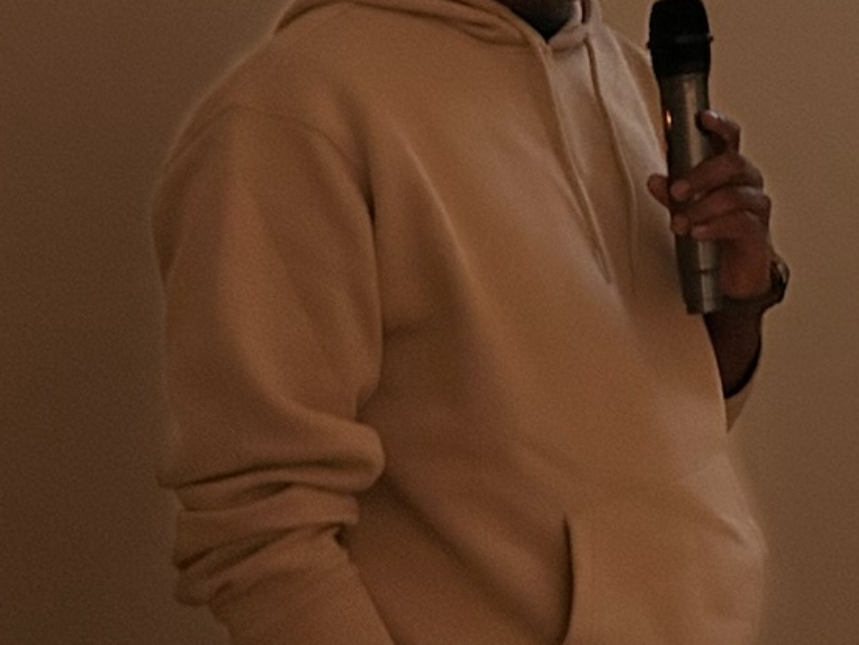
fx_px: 2408
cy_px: -196
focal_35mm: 97
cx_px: 1131
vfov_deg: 14.6
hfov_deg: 18.7
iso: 500
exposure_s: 1/30
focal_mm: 5.7
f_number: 1.5
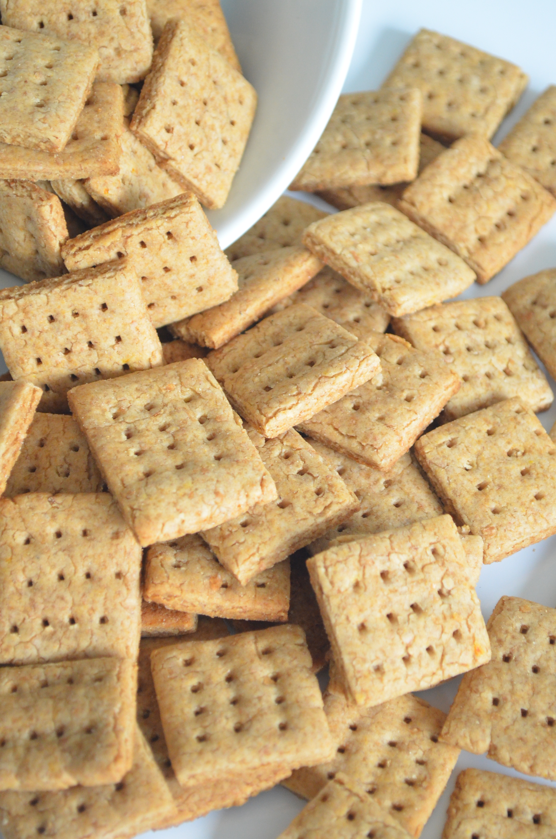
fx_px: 1920
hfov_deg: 16.5
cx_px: 278
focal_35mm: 82
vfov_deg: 24.7
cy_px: 420
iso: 1600
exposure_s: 1/30
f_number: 5.6
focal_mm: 55
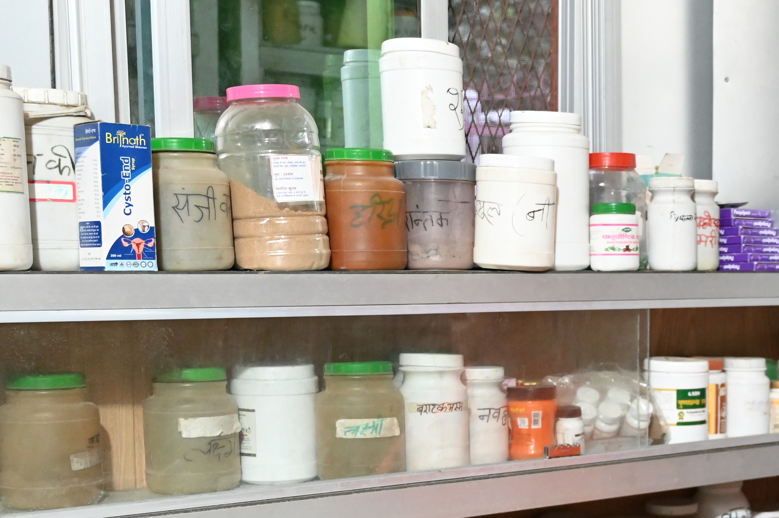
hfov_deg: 28.9
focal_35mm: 66
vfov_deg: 20.2
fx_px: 1431
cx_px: 743
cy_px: 444
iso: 5600
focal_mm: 28.5
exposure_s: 1/60
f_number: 4
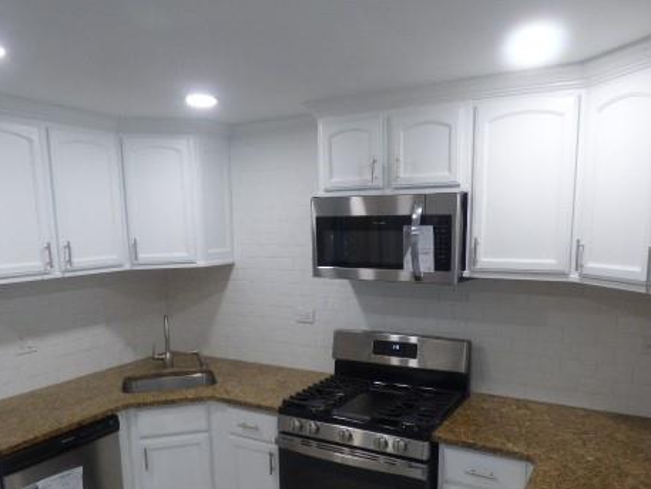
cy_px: 315
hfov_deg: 63.4
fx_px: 527
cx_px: 311
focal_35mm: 28
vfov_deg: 49.1
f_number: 2.8
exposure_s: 1/60
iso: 200
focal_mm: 3.58
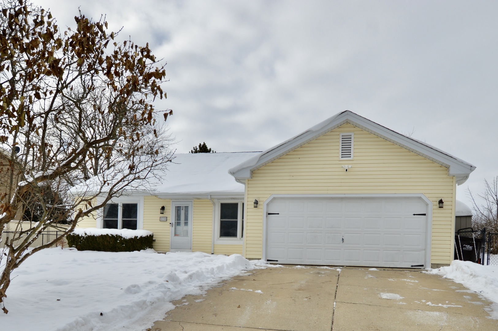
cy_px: 166
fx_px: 249
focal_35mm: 18
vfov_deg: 67.3
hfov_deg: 90.1
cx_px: 249
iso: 100
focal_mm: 12
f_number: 8
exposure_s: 1/500
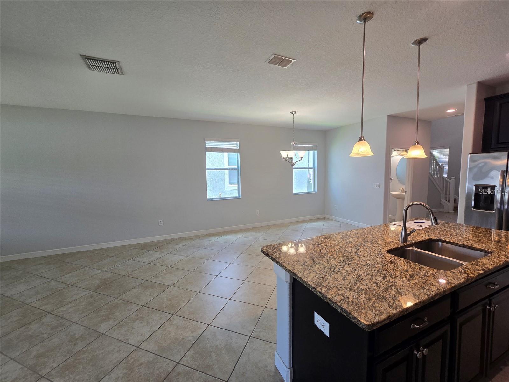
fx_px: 191
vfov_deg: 89.9
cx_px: 254
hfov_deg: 106.2
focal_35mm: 13
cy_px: 191
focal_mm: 2.2
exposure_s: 1/60
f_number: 2.2
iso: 64
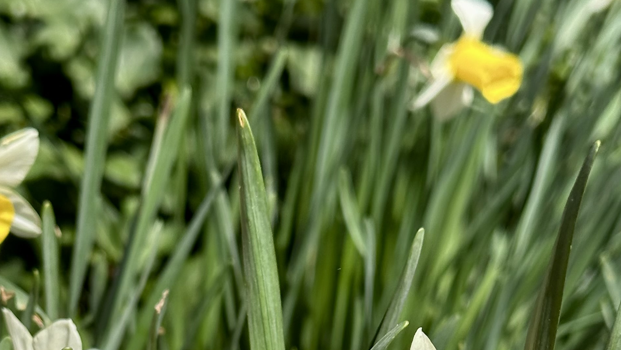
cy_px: 600
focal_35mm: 111
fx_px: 1828
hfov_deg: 19.3
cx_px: 250
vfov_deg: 10.4
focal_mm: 6.86
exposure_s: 1/1992
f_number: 1.78
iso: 64
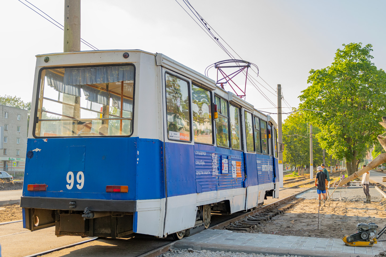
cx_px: 193
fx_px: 515
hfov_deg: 41.1
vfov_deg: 28.1
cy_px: 128
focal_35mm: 48
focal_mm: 32
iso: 200
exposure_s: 1/500
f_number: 4.2
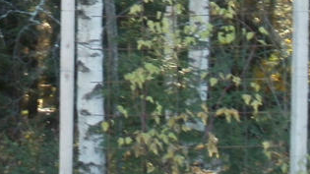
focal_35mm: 112
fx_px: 920
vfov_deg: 10.6
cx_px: 22
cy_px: -52
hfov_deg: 18.7
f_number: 3.5
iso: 100
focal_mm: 6.3
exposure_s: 1/40
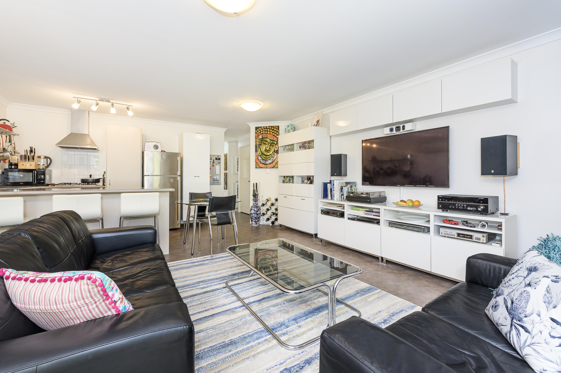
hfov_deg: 104.3
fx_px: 218
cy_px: 186
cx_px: 280
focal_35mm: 14
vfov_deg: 81.1
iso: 800
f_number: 8
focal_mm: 14
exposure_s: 1/60
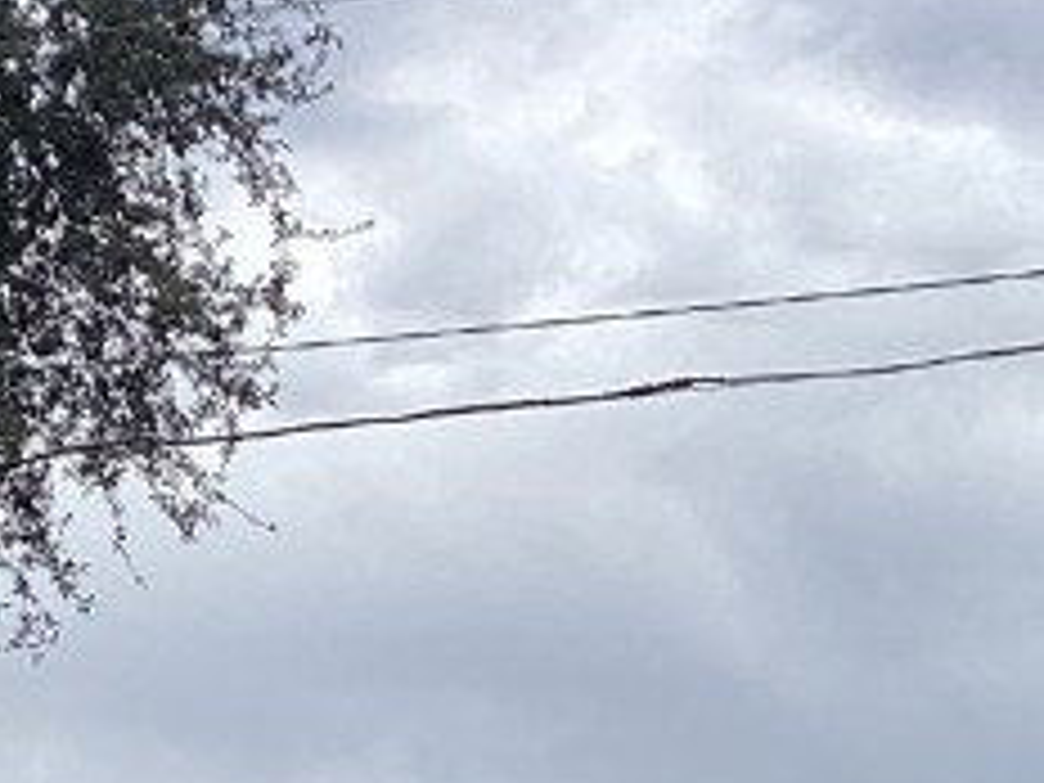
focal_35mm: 137
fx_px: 4132
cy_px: 1562
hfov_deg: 14.0
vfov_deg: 10.0
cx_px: 1202
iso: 25
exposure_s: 1/708
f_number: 2.4
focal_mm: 3.3
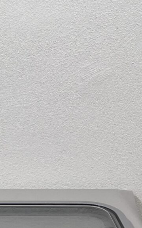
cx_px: -133
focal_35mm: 123
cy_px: 271
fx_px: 761
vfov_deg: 16.3
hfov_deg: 10.0
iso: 40
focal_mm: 5.1
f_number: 1.6
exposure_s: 1/100
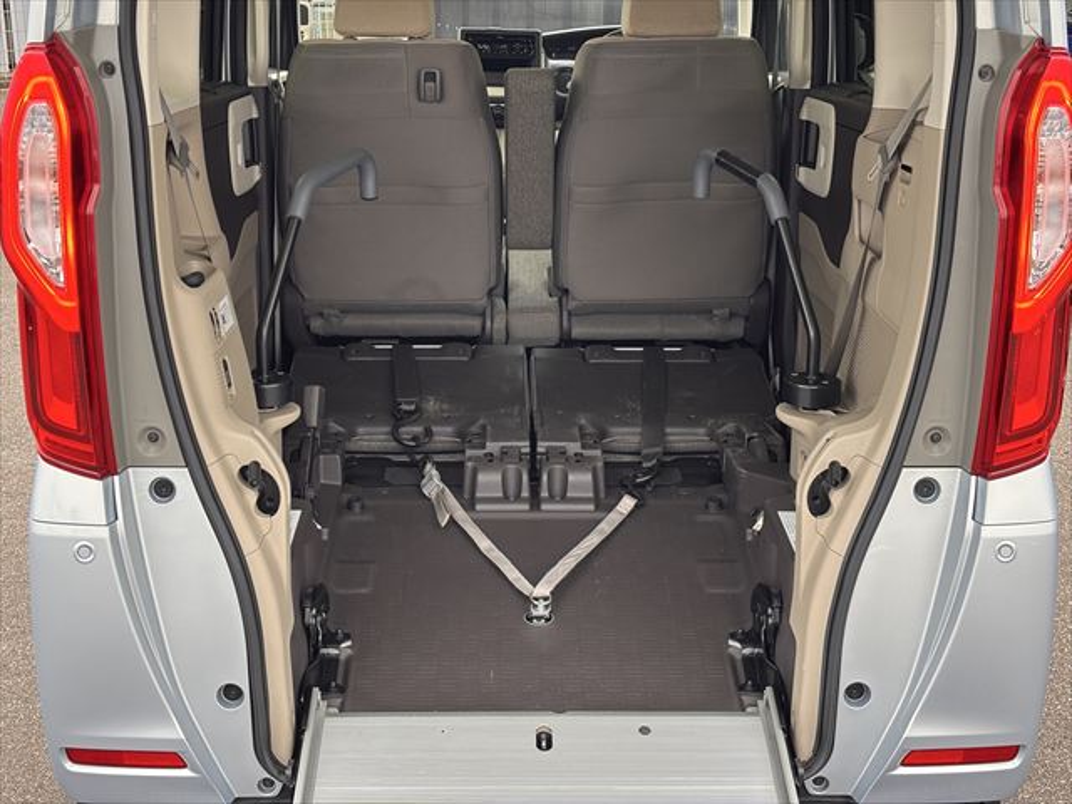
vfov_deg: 28.0
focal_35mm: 52
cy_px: 402
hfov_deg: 36.8
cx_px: 536
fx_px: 1610
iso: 80
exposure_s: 1/60
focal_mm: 5.96
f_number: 1.6
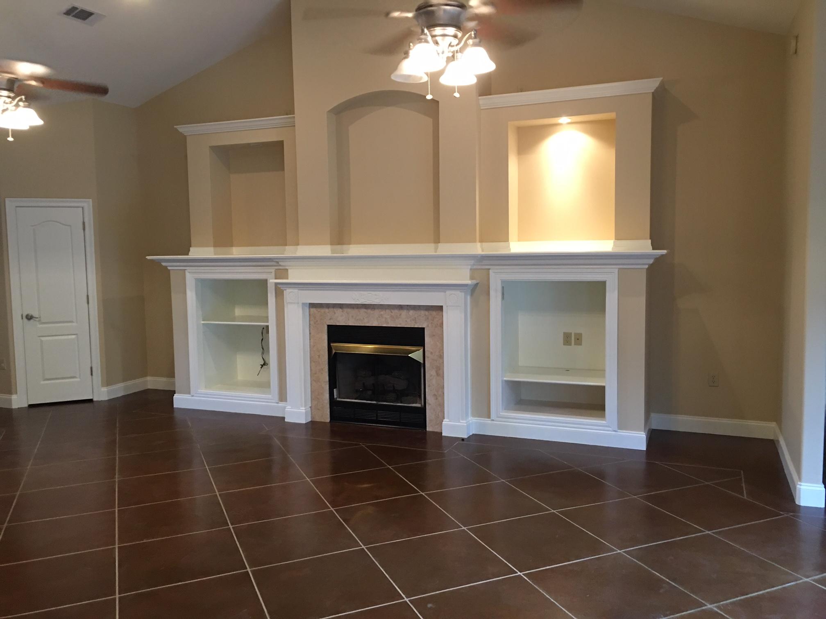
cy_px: 310
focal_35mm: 29
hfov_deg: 61.7
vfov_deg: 48.2
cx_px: 413
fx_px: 692
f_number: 2.2
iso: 80
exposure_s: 1/10
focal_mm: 4.15
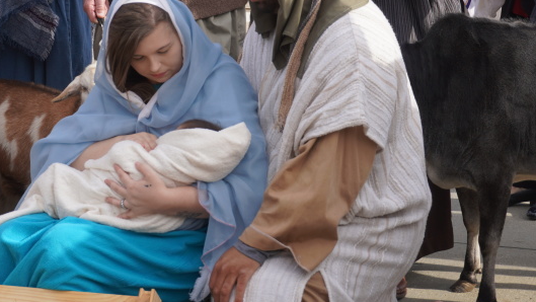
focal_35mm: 106
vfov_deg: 11.4
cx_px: 189
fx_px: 1507
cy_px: 24
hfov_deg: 20.1
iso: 100
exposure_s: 1/320
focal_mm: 42
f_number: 6.3
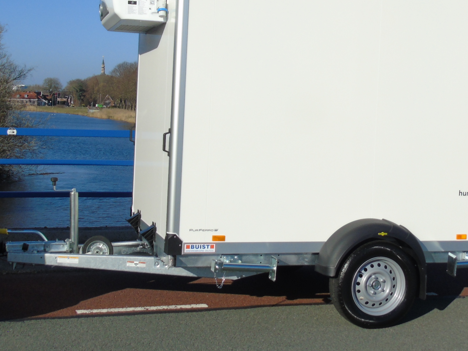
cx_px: 243
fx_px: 676
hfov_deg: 38.2
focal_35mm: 50
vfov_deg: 29.0
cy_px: 137
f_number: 4
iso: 80
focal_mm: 5.2
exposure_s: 1/1000
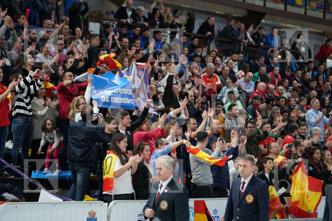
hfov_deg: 15.9
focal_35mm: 129
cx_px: 166
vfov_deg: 10.6
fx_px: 1190
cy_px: 110
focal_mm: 129
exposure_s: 1/500
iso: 2000
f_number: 2.8
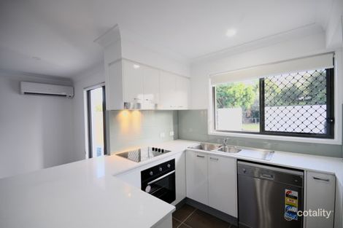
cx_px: 172
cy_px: 114
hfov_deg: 100.4
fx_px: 143
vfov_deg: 77.3
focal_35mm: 15
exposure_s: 1/10
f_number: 8
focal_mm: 10
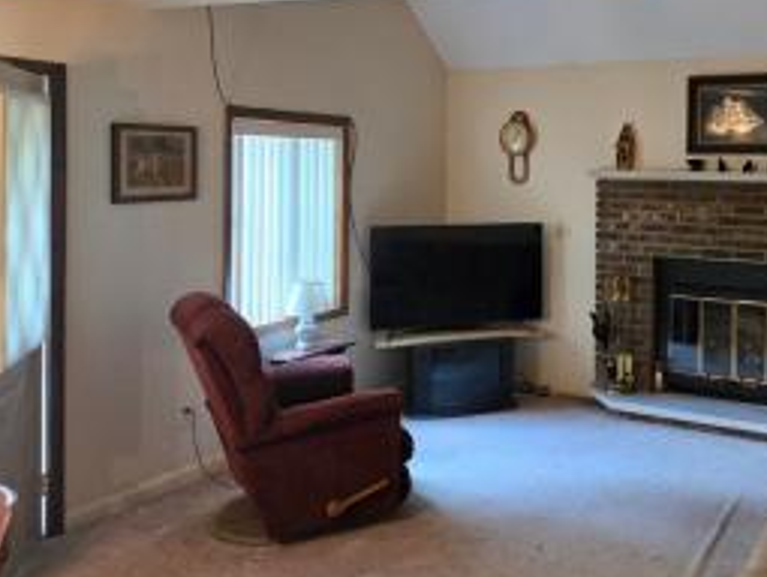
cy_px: 174
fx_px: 799
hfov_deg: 49.4
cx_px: 570
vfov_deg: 39.1
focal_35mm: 36
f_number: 1.8
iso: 640
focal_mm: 5.4
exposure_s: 1/120
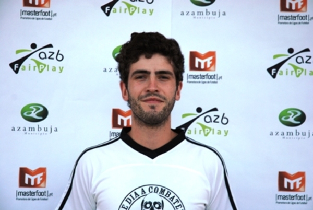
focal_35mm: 93
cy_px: 105
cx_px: 156
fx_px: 810
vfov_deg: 14.8
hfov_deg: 21.9
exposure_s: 1/125
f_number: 4.5
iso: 200
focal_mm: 62
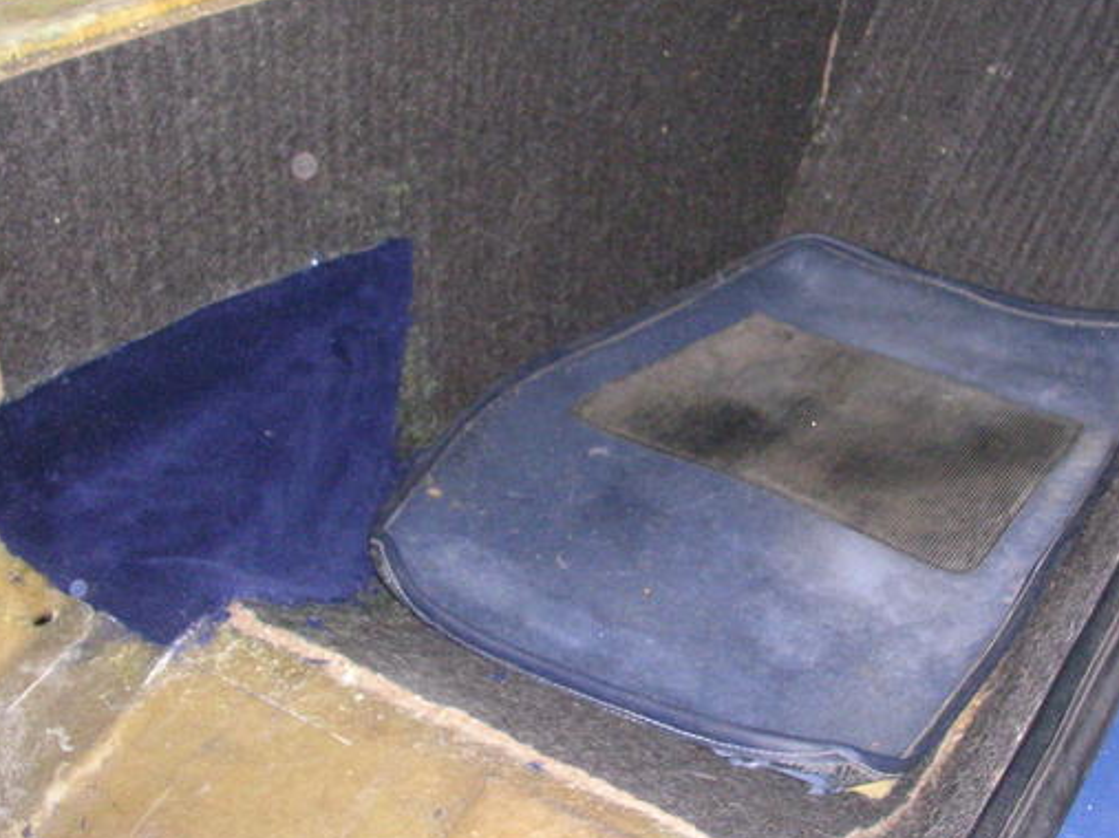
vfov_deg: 30.2
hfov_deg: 39.6
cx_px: 625
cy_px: 375
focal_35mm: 48
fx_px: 1551
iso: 200
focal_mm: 5.8
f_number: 5.6
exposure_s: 1/60.1
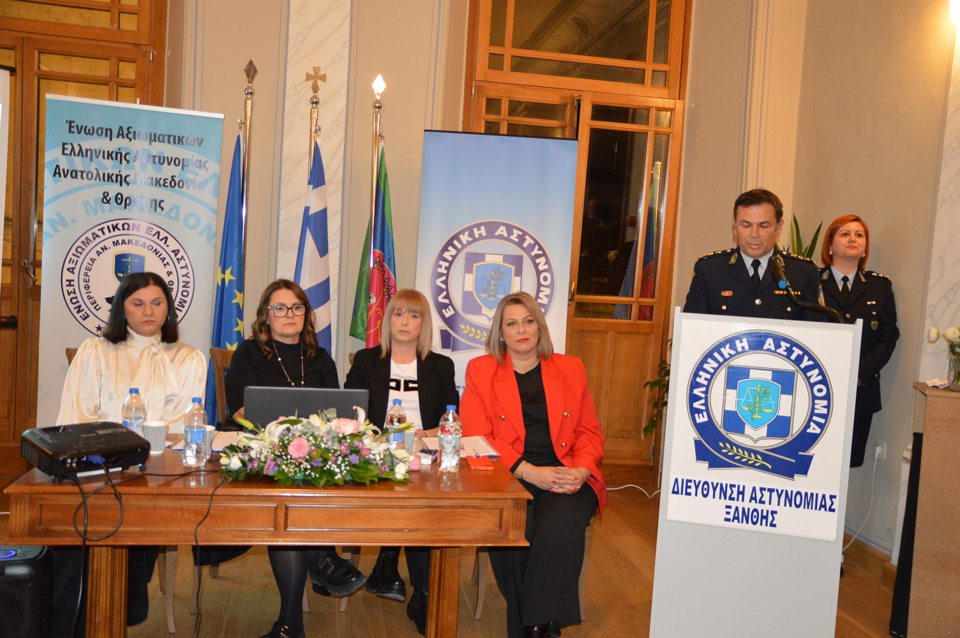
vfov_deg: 41.6
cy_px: 319
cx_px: 480
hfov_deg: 59.5
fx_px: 839
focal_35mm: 32
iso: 1800
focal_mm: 21
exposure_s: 1/60
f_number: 3
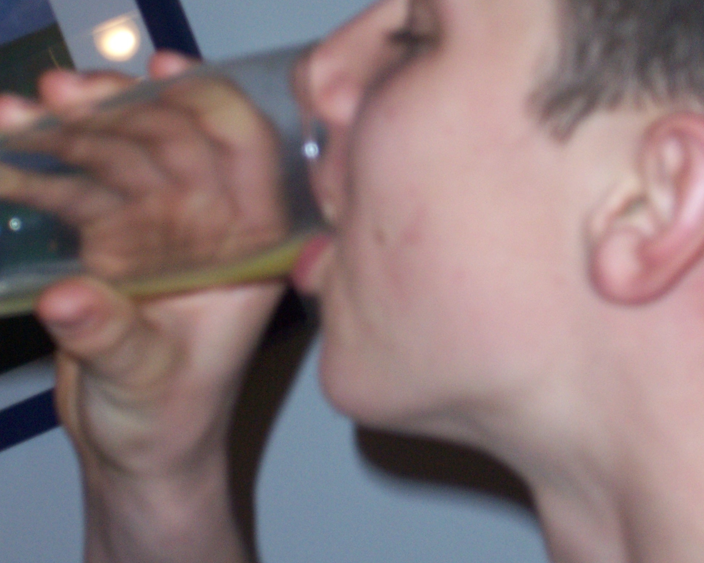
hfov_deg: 13.7
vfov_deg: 10.9
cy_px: 166
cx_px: 352
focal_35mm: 141
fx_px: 2938
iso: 200
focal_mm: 18.6
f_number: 4.8
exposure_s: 1/125
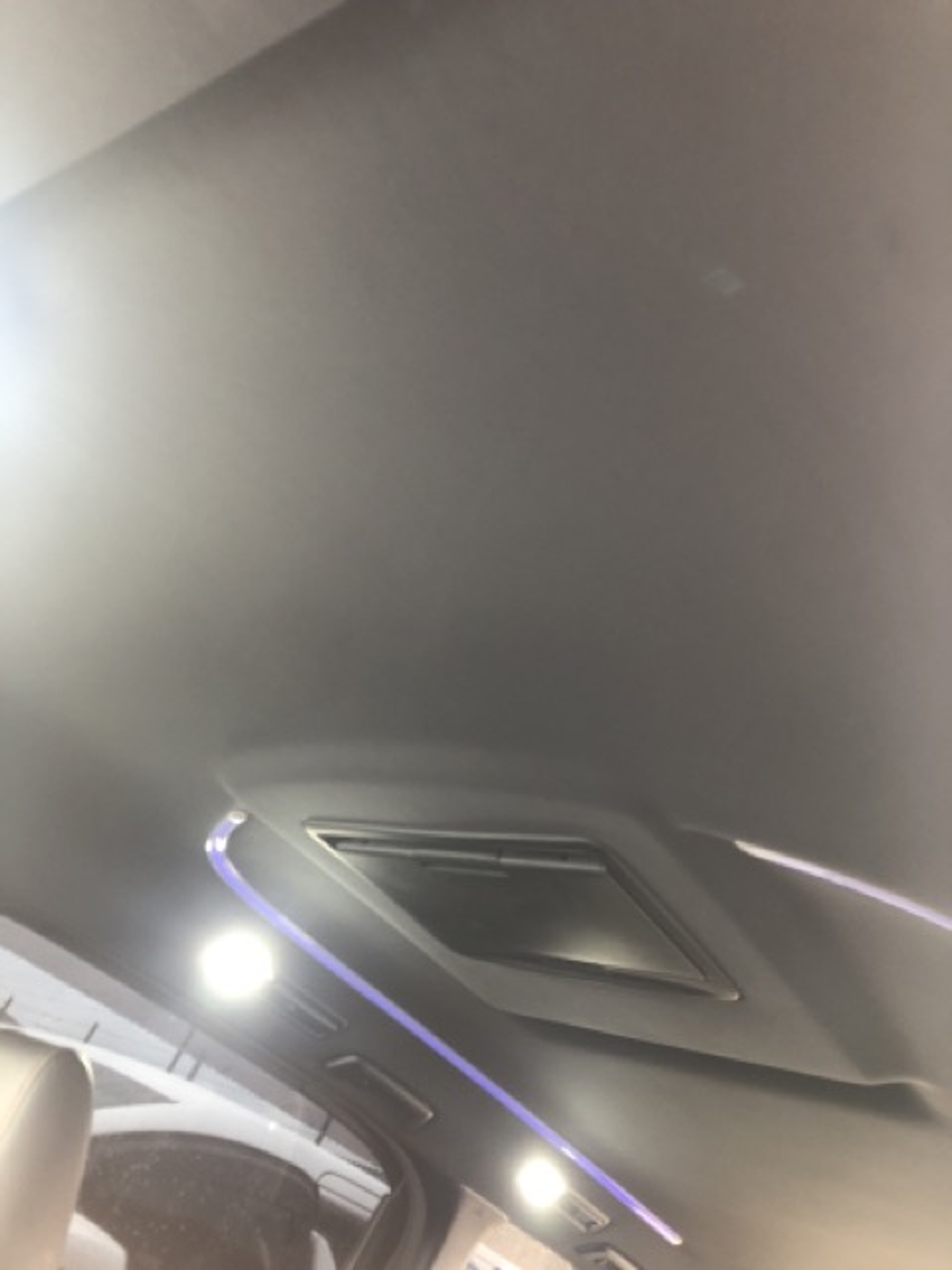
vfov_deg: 63.4
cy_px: 635
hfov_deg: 49.7
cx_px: 476
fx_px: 1027
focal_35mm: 28
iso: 64
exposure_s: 1/15
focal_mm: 3.99
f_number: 1.8
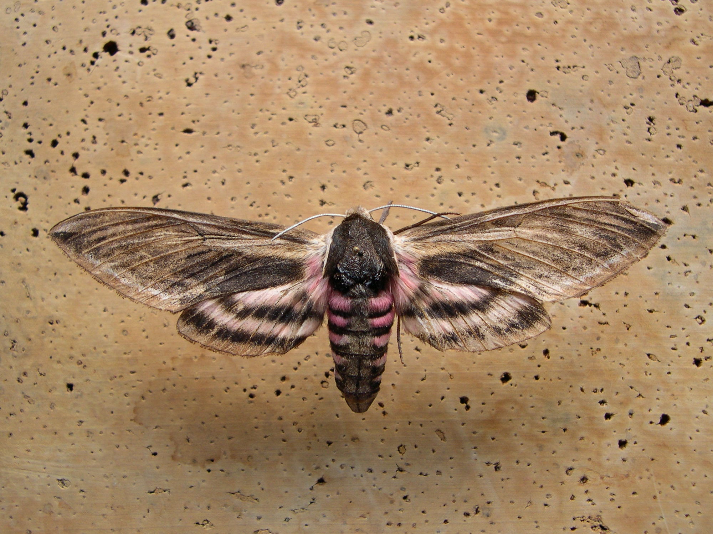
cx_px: 356
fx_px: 783
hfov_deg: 49.0
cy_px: 267
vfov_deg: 37.7
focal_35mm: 38
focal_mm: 8
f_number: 2.8
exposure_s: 1/119
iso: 100
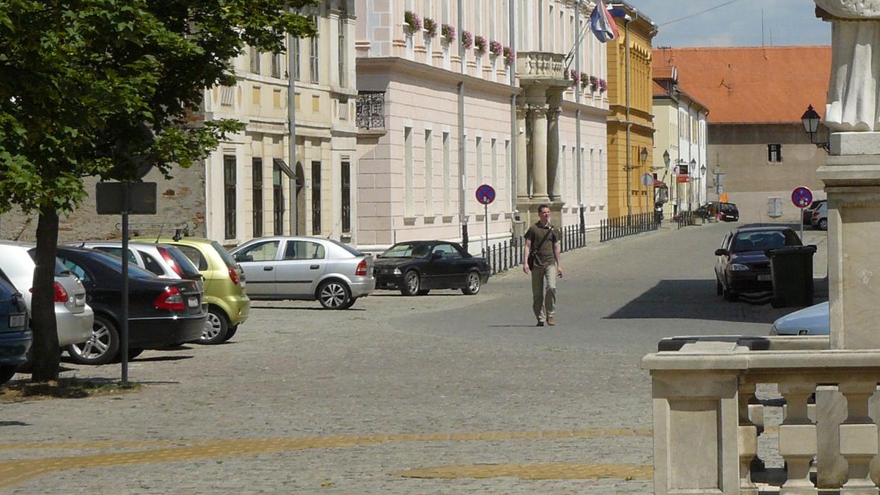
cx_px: 586
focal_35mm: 158
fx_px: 3687
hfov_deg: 13.6
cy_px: 121
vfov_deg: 7.7
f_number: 7.1
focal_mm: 14.3
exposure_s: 1/500
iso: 100
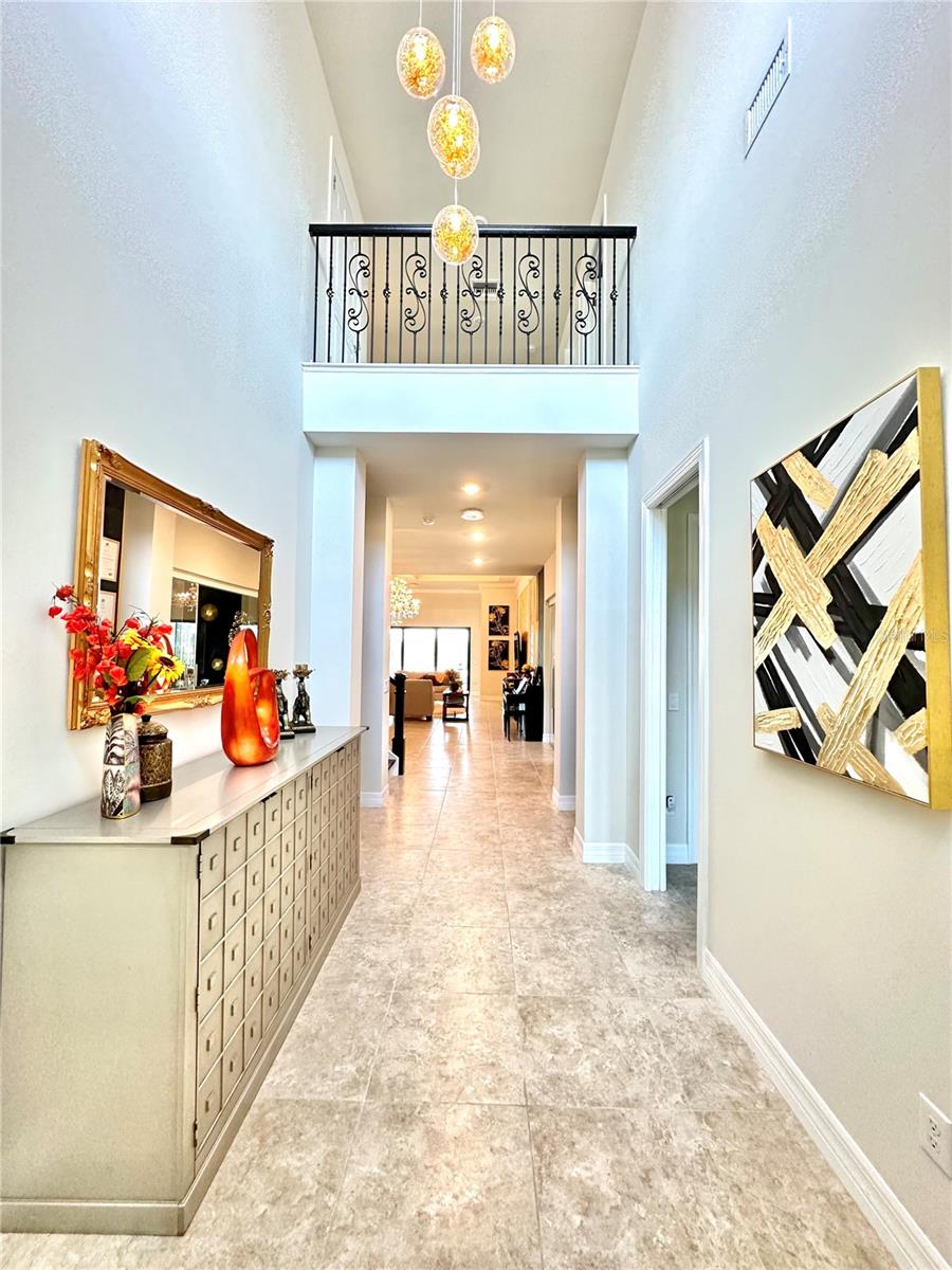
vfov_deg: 102.1
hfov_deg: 85.7
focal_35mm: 14
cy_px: 635
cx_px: 476
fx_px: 513
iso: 320
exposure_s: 1/60
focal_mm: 2.22
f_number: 2.2
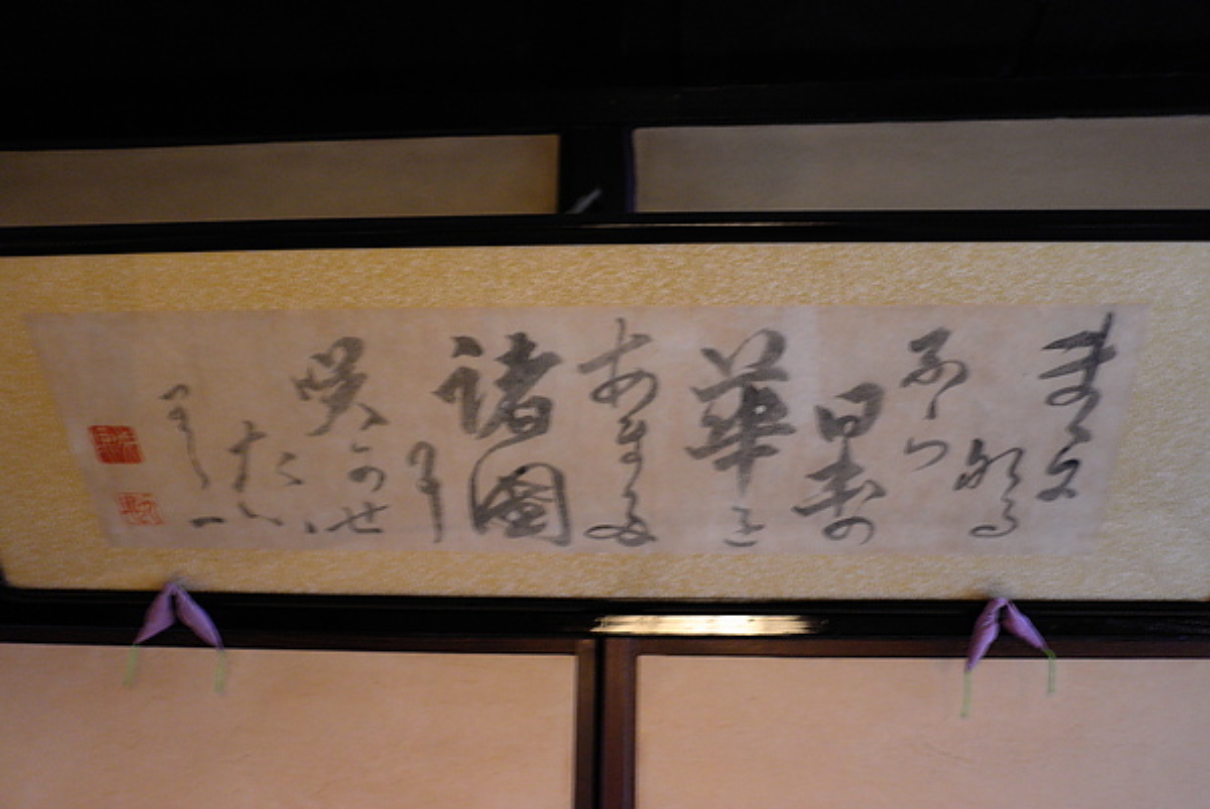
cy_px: 404
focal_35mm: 35
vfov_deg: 37.9
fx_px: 1177
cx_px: 605
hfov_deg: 54.4
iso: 1600
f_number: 2.8
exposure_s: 1/10
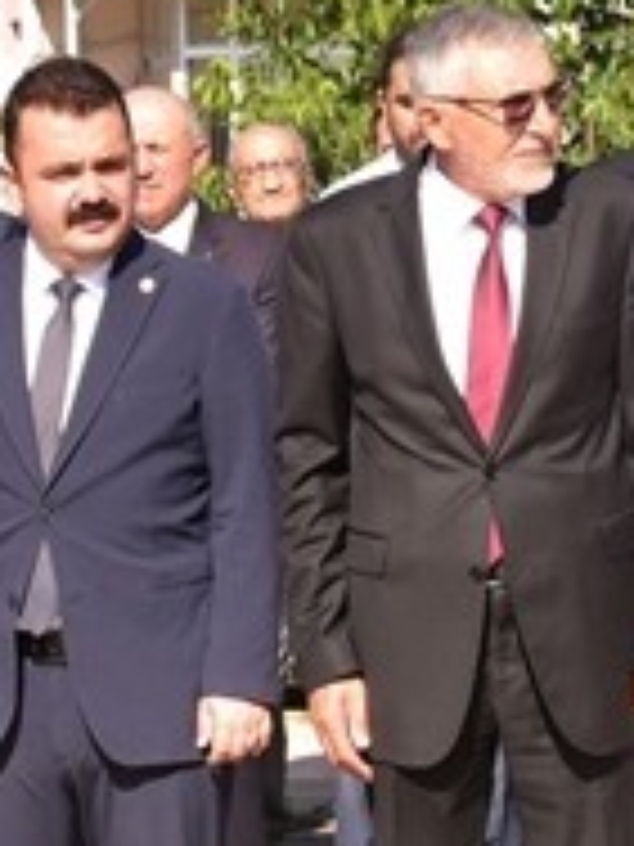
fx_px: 4982
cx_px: 391
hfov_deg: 7.3
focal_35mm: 204
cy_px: 353
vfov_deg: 9.7
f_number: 7.1
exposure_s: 1/250
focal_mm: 26
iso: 100
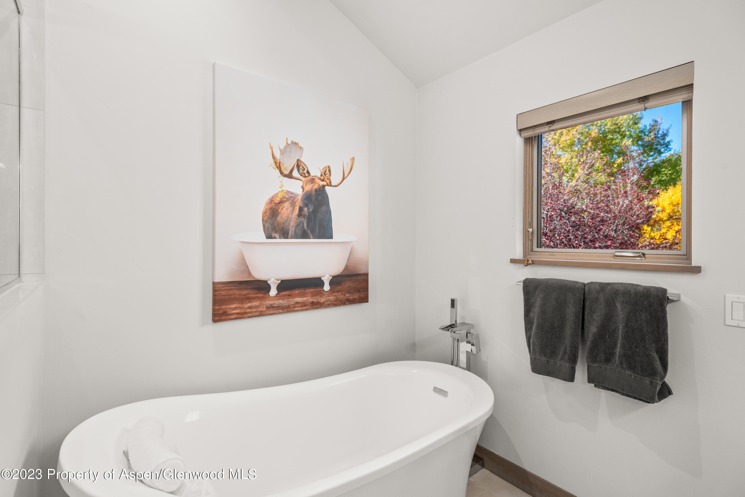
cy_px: 248
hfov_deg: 93.3
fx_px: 352
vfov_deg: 70.5
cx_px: 372
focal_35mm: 17
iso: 400
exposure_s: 1/8
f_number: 7.1
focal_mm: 17
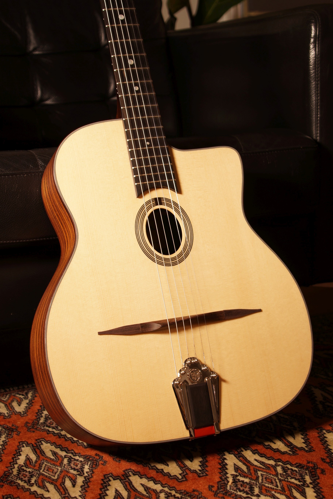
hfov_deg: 22.6
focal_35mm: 60
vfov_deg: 33.4
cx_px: 166
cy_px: 250
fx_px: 832
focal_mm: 40
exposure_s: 1/8
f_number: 5
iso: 100
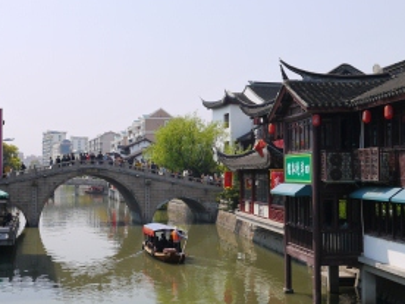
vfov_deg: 28.0
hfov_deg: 36.3
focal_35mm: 52
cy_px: 157
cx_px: 122
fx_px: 608
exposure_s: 1/400
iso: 160
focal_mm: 16
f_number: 8
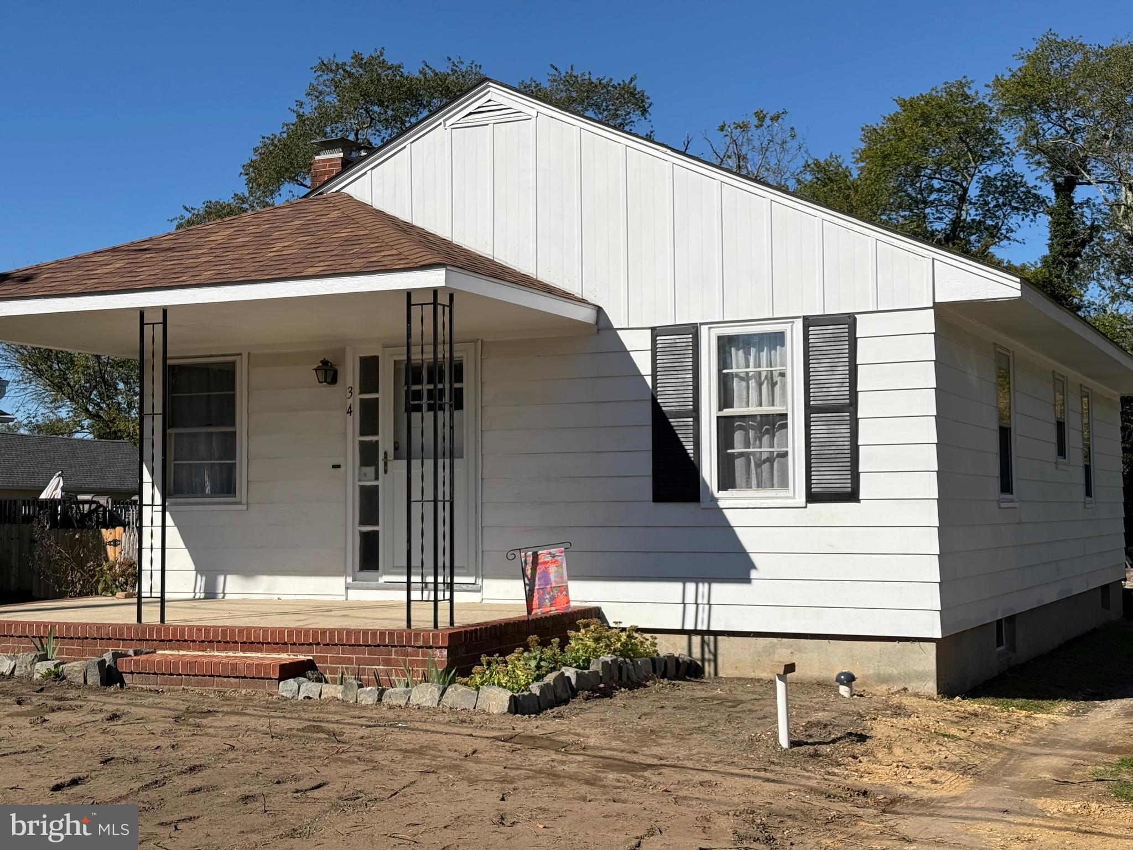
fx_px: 1571
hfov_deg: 39.7
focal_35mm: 48
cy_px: 425
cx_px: 566
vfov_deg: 30.3
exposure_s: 1/6536
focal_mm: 6.76
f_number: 1.78
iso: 80
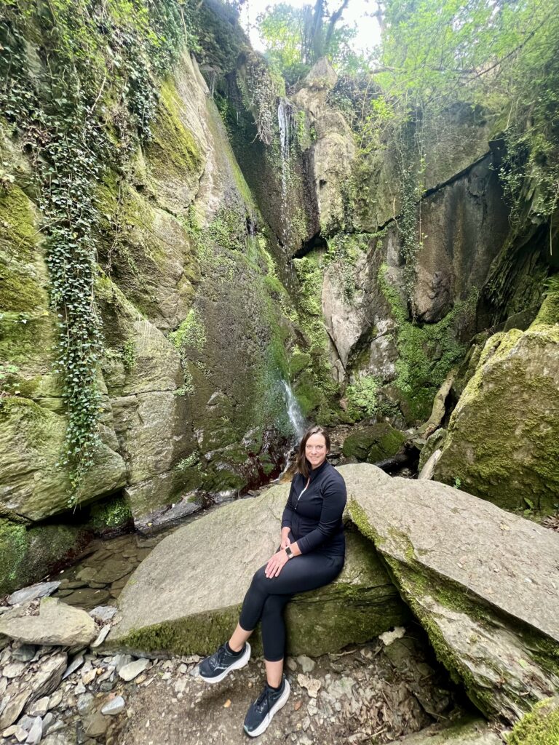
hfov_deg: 89.9
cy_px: 372
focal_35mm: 13
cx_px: 280
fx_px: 280
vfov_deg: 106.2
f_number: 1.8
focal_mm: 1.57
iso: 160
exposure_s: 1/99
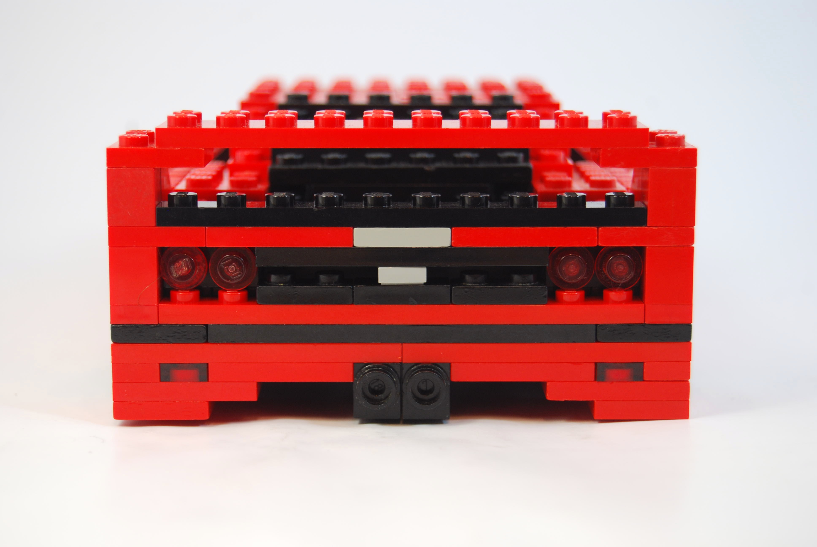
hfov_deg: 24.6
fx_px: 1875
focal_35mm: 82
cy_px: 274
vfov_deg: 16.6
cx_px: 408
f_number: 5.6
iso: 220
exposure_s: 1/60
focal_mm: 55
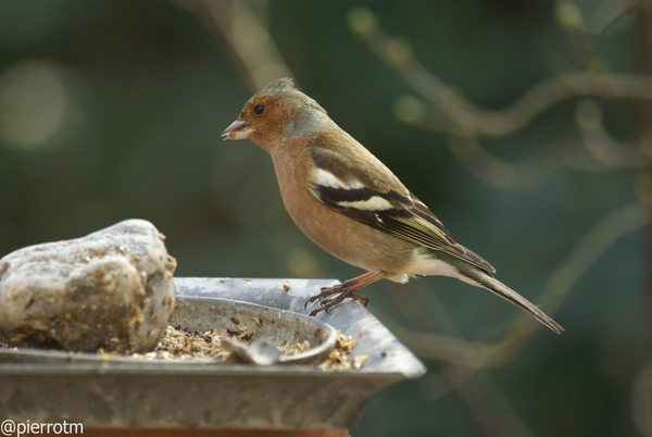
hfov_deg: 4.6
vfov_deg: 3.1
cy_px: 218
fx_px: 8162
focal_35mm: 450
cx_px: 326
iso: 200
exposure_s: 1/80
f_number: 6.3
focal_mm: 300
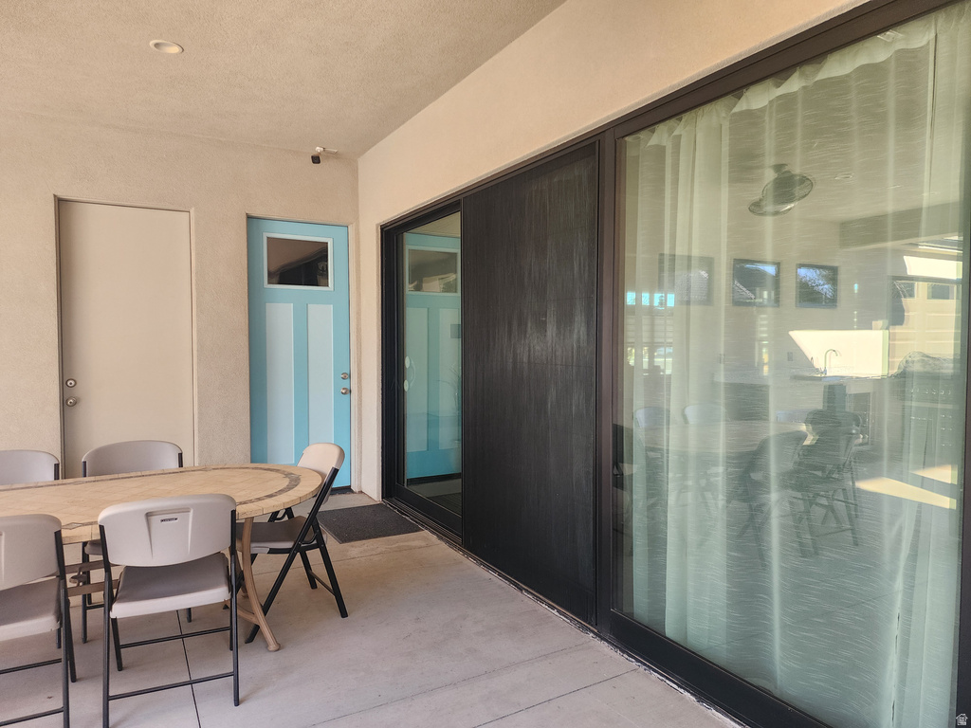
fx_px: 645
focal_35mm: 23
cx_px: 486
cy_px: 364
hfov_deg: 73.9
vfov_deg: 58.9
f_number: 1.8
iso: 200
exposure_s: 1/180
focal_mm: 6.4
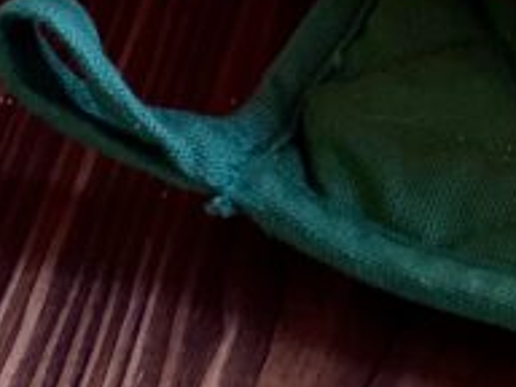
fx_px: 4770
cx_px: 919
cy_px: -529
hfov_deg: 6.1
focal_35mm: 320
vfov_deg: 4.5
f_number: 2.2
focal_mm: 7.5
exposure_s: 1/40
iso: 200
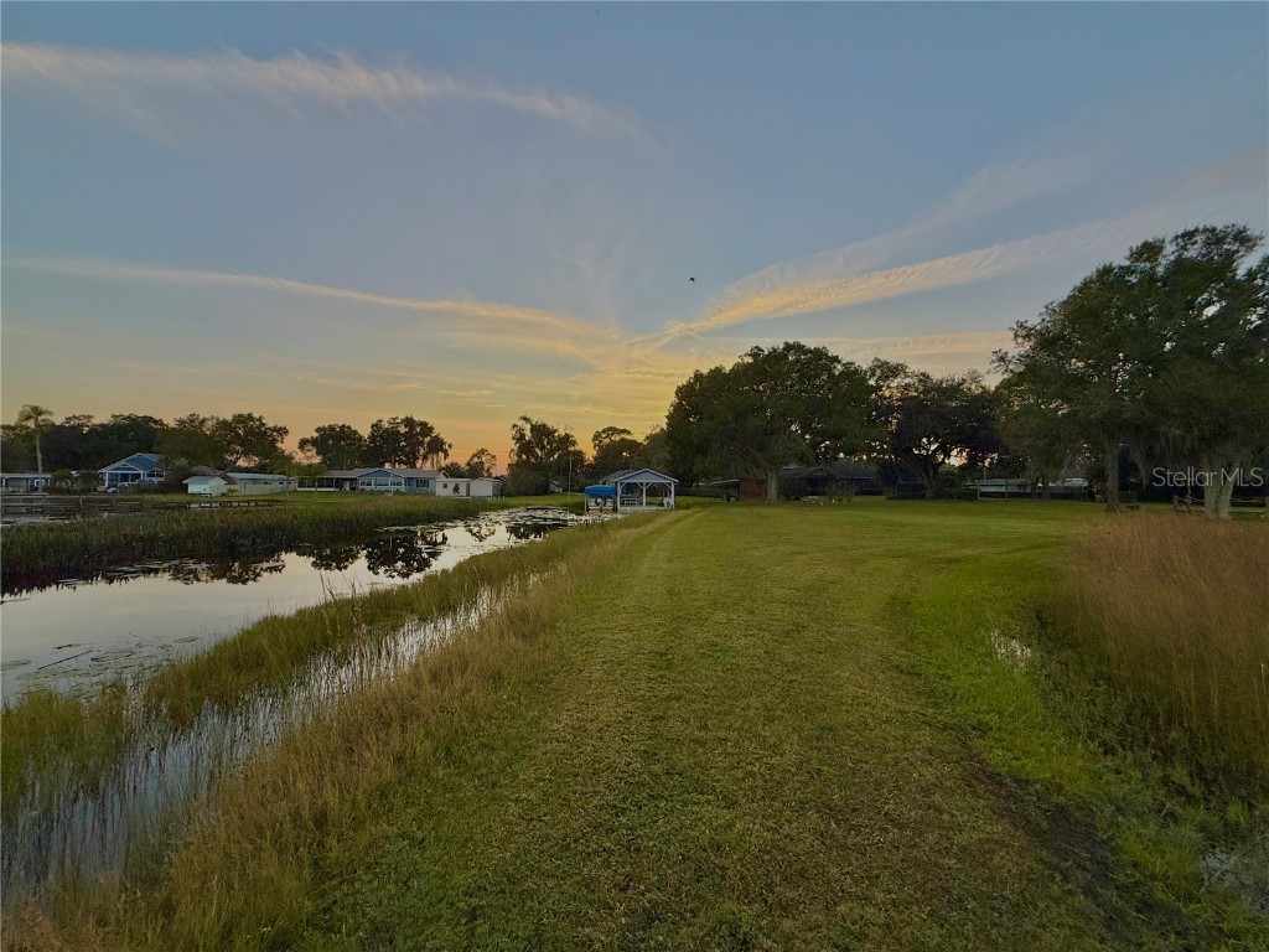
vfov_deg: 85.7
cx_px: 634
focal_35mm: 14
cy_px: 476
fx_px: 513
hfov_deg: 102.1
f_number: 2.2
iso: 50
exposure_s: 1/324
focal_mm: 2.22
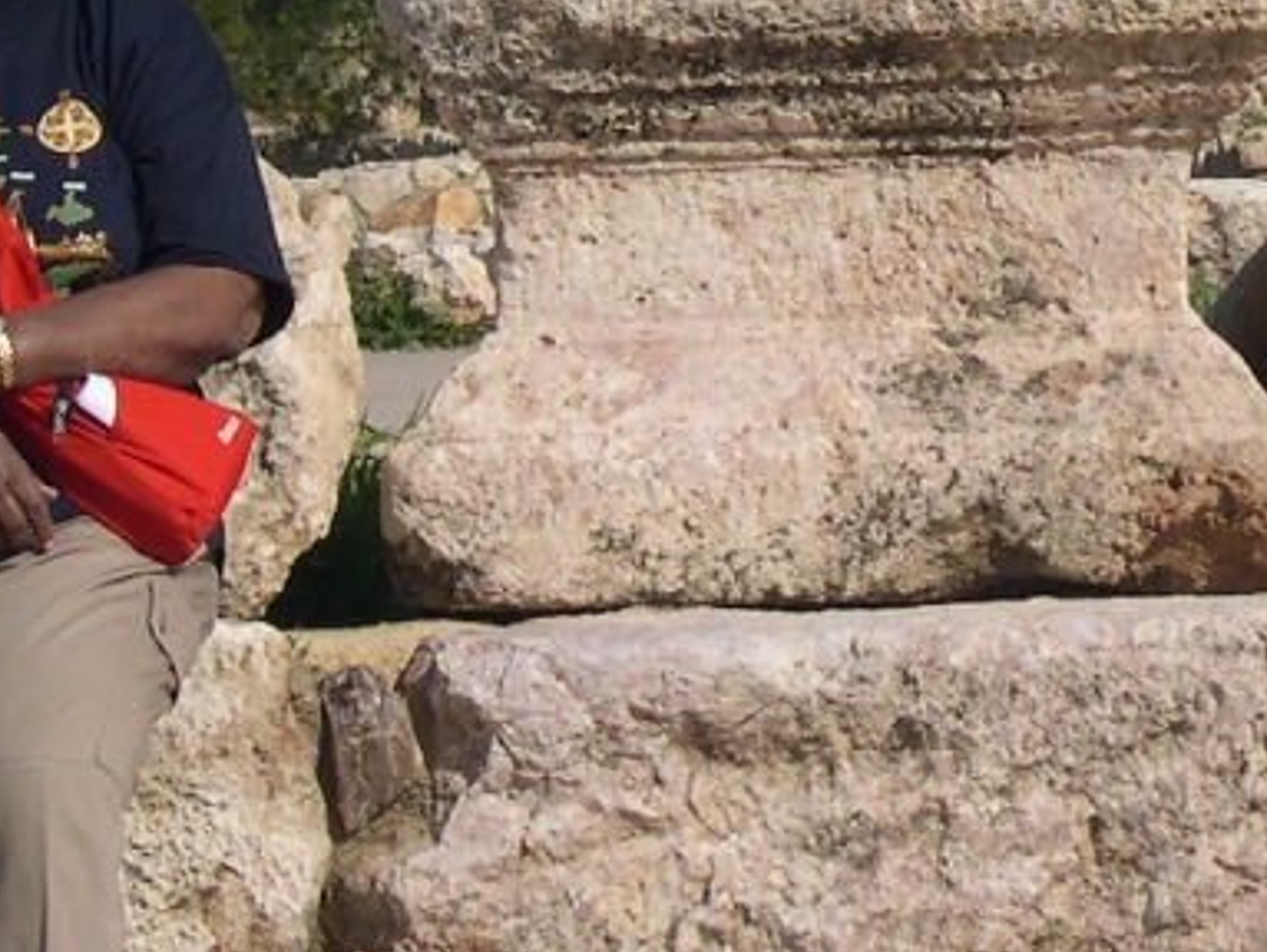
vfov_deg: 7.2
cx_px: 979
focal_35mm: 207
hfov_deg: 9.5
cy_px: 89
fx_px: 7584
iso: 100
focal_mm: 13.2
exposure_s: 1/257
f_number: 9.6
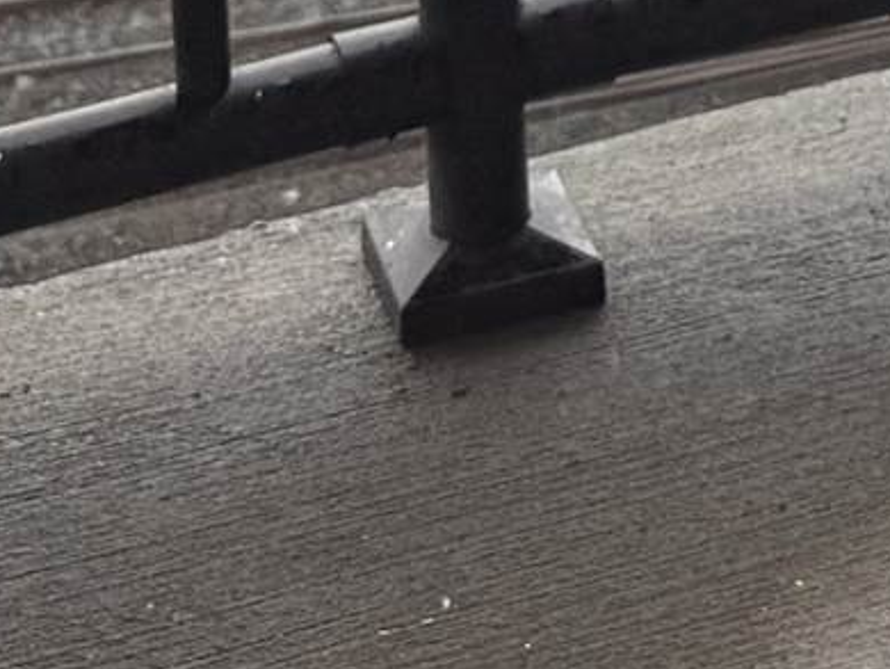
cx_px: 1470
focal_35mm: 189
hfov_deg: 10.0
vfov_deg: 6.7
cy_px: -1731
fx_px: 4862
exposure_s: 1/535
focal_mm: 6.76
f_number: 1.78
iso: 80
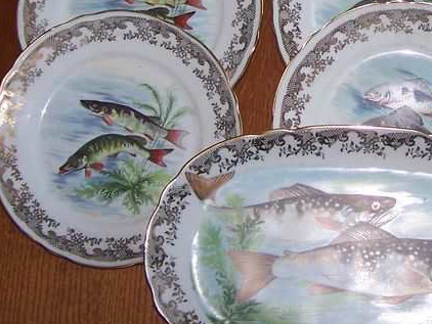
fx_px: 1124
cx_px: 351
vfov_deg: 16.2
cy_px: 17
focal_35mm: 90
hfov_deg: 21.5
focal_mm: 6.3
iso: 140
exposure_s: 1/60
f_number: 2.8
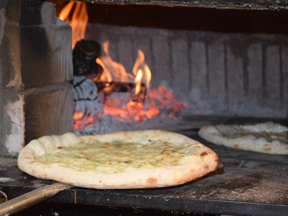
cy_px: 108
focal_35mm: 90
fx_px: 745
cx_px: 128
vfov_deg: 16.5
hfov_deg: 21.9
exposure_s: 1/60
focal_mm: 55
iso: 1800
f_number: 5.6
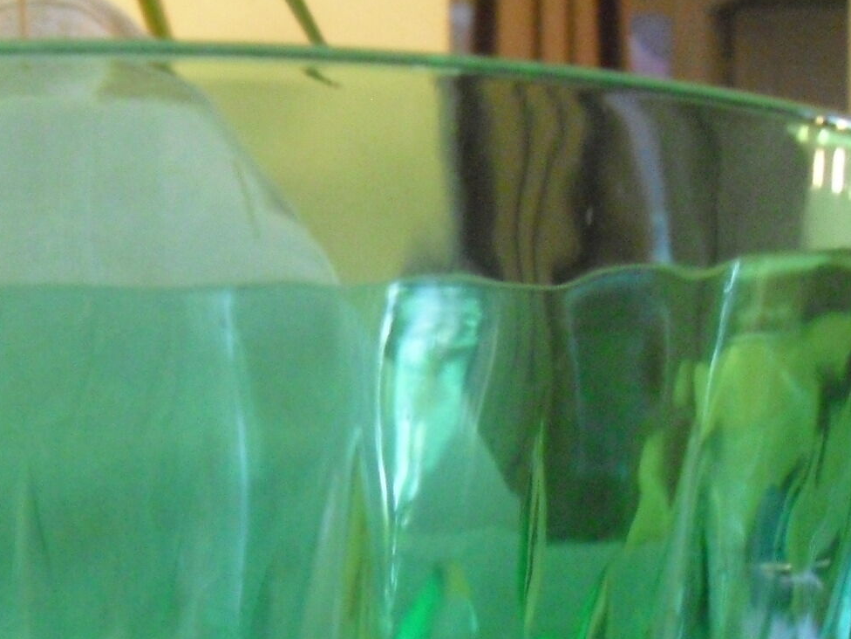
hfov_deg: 22.6
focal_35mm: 85
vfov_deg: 16.8
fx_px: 2090
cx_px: 133
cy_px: 696
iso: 800
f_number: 3.1
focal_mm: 6.3
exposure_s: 1/50
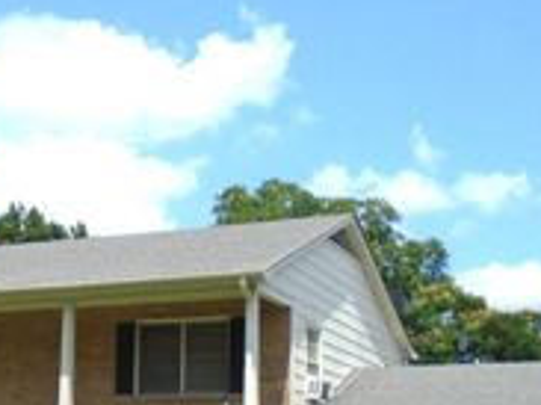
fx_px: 1109
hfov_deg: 26.7
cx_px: 83
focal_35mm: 71
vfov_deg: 20.6
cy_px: 282
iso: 100
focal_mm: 4.6
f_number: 8
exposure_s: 1/250
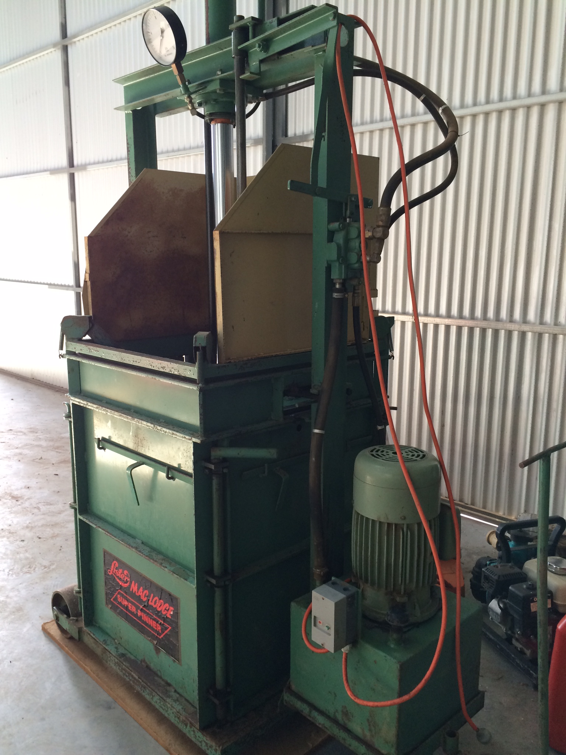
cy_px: 378
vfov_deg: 61.7
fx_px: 632
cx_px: 283
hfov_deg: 48.2
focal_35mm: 29
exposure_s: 1/30
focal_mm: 4.15
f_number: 2.2
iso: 40
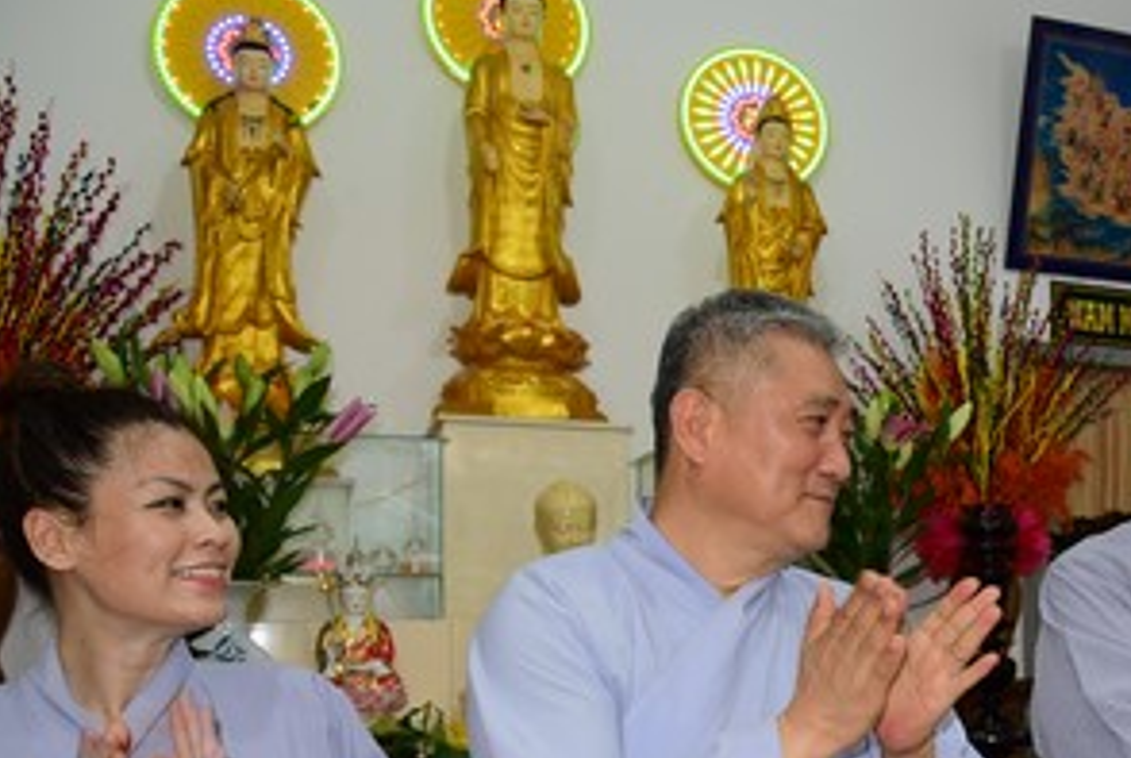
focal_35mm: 53
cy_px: 612
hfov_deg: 33.2
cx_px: 1216
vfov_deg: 25.2
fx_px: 1668
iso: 400
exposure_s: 1/60
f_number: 5
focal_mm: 24
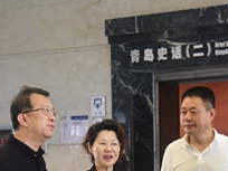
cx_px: 145
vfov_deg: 9.6
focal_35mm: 153
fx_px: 1008
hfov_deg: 12.9
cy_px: 170
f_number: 5
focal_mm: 65
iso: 3200
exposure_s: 1/100
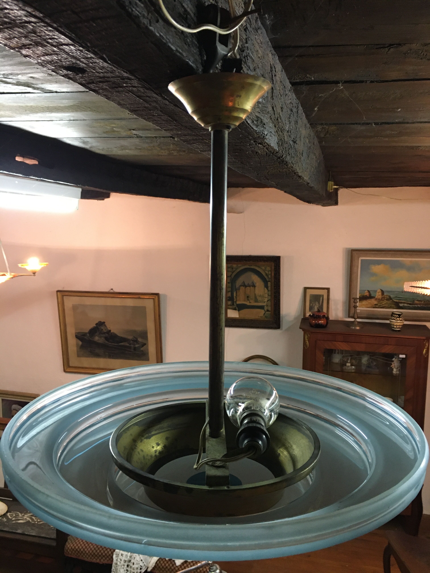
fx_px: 480
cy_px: 286
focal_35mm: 29
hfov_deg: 48.2
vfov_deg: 61.7
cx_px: 215
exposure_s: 1/20
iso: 200
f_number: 2.2
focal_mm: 4.15
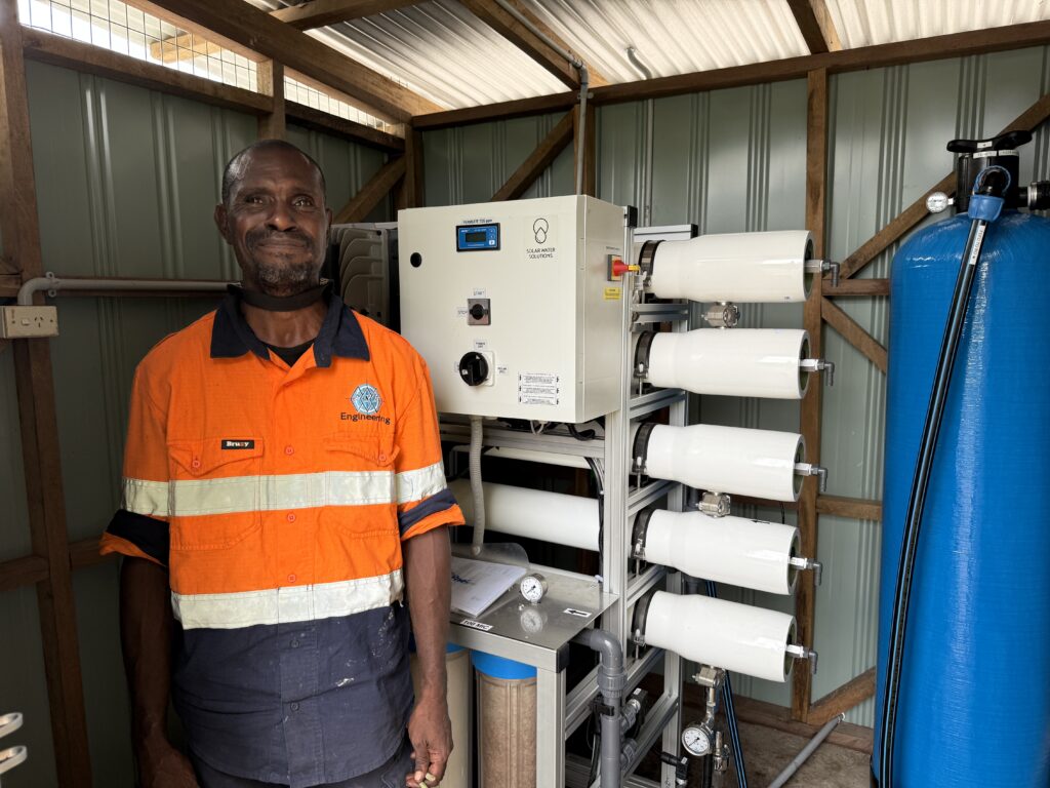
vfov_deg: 56.8
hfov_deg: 71.6
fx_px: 728
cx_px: 525
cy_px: 394
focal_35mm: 24
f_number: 1.78
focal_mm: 6.76
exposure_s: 1/198
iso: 64
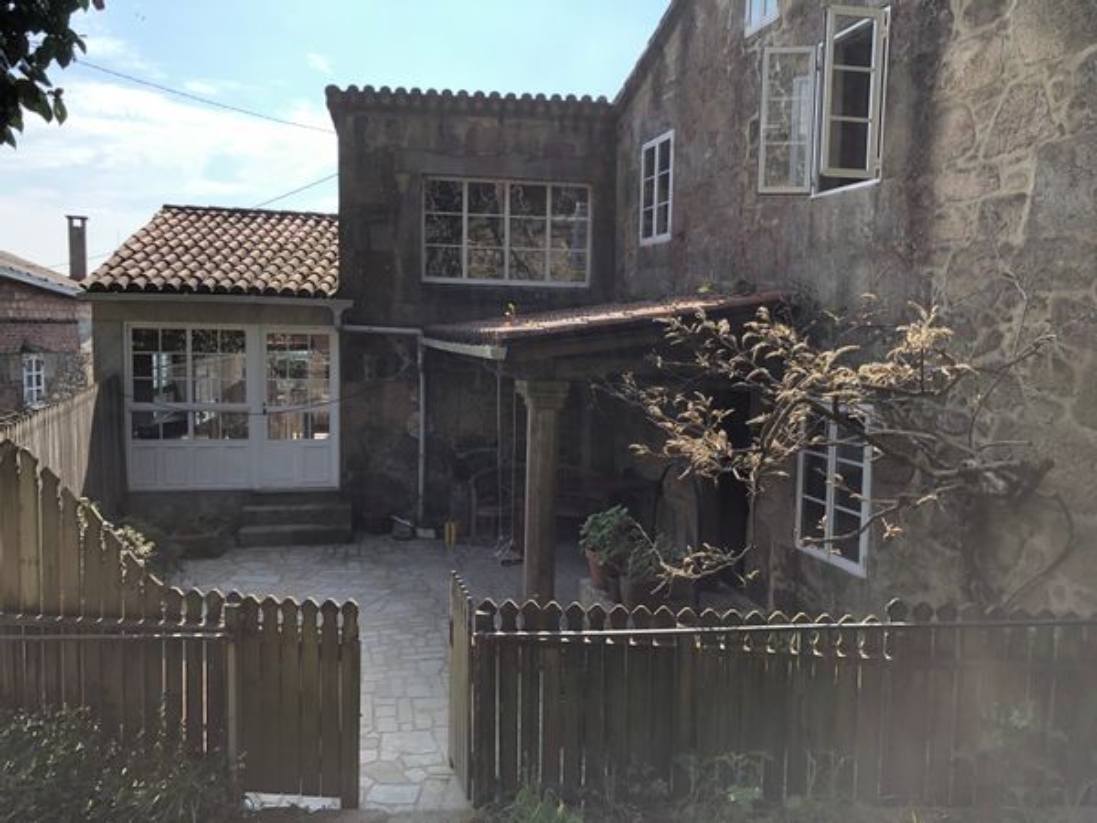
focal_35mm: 28
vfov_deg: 49.7
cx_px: 548
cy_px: 412
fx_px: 887
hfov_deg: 63.4
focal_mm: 3.99
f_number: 1.8
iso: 20
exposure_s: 1/800
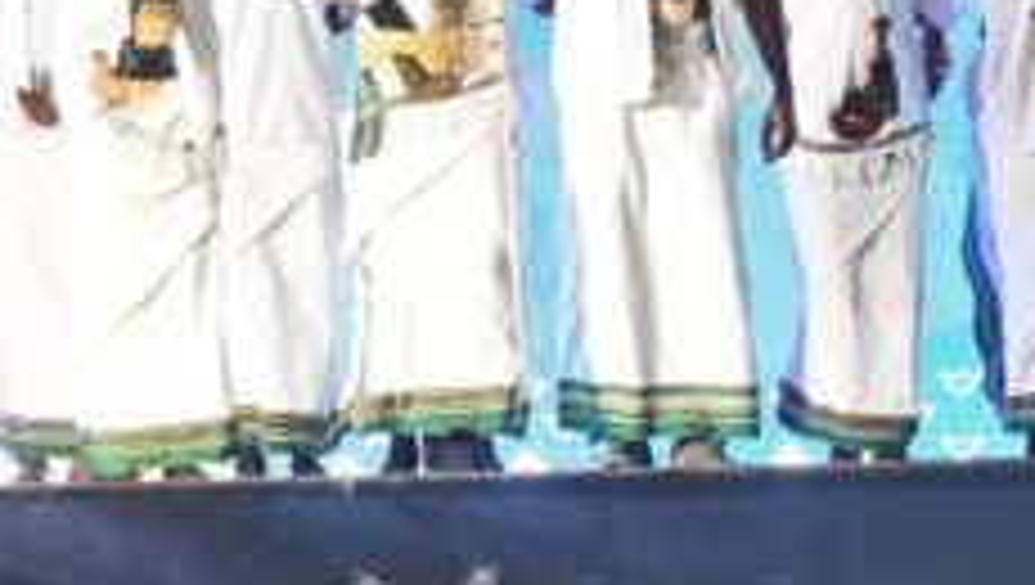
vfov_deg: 1.7
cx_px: 1656
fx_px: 19178
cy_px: 371
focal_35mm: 698
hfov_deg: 3.1
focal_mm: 200
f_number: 5.6
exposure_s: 1/160
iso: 8000
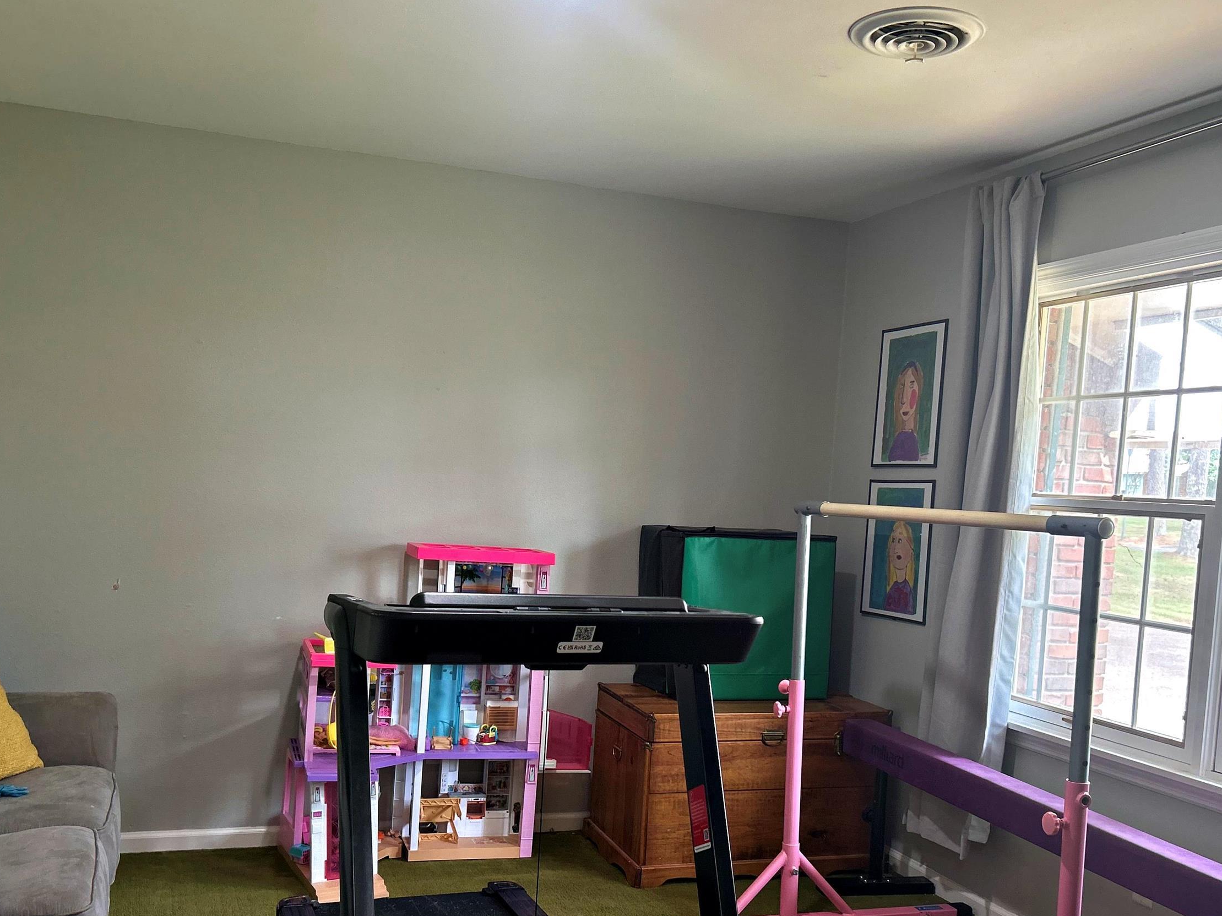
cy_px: 571
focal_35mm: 36
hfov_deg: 51.3
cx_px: 636
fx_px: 1271
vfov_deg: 39.4
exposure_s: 1/60
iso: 100
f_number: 1.5
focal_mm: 5.7
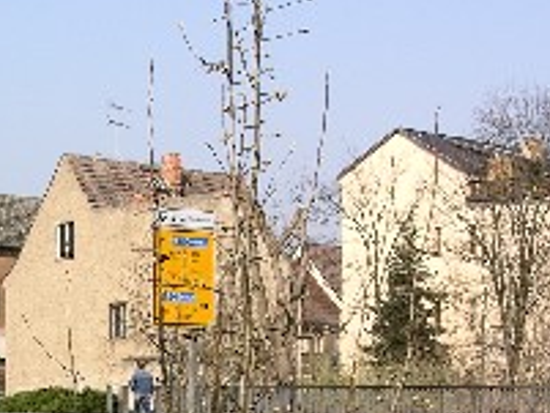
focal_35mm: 102
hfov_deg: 19.1
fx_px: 1622
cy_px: 533
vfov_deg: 14.0
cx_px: 114
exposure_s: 1/130
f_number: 7.1
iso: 50
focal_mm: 8.9
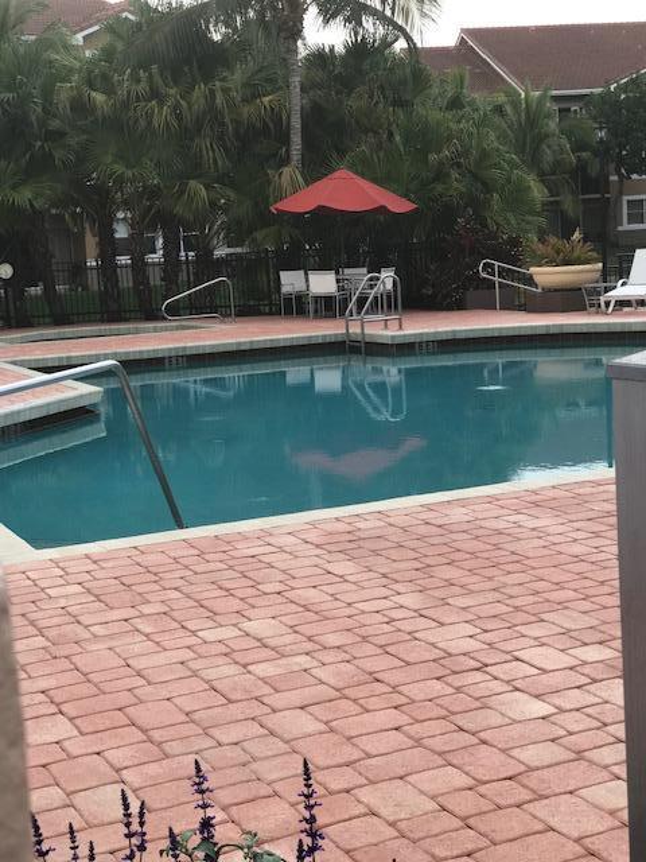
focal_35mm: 57
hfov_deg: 25.7
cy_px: 431
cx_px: 323
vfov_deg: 33.8
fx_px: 1418
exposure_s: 1/172
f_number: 2.8
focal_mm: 6.6
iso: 20
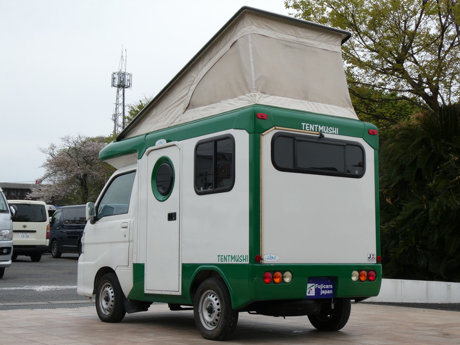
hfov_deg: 33.8
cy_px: 172
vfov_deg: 25.7
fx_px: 757
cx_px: 230
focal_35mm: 57
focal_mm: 10.3
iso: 80
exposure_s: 1/200
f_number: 4.2
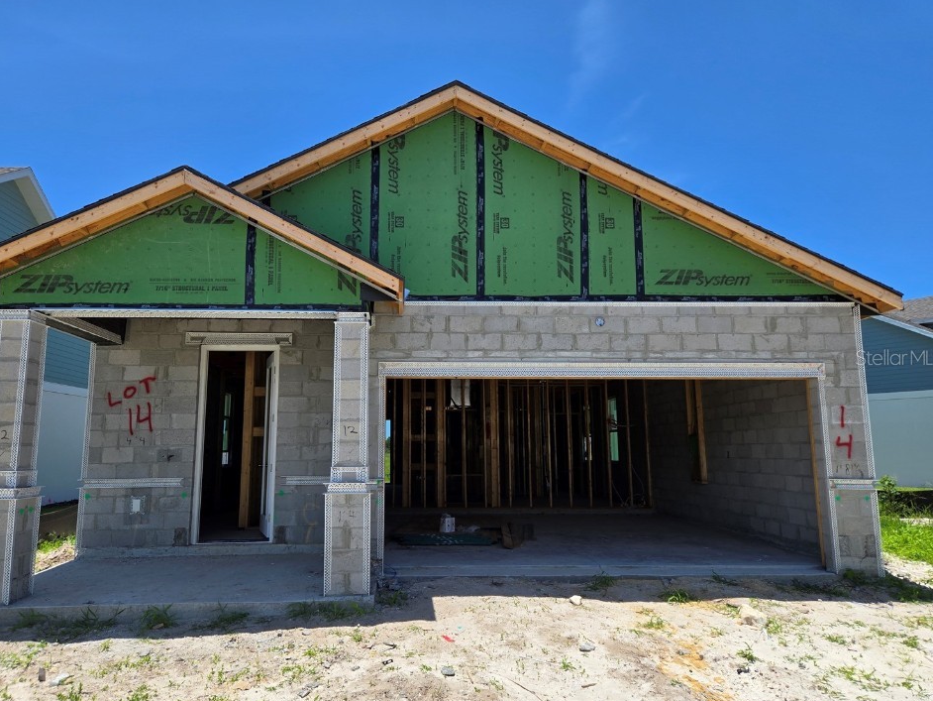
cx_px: 442
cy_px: 357
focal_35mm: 25
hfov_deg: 69.3
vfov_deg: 54.9
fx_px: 674
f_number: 1.8
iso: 40
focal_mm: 5.4
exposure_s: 1/2921
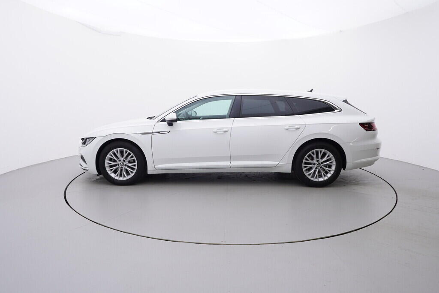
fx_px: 275
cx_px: 220
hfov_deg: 77.3
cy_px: 146
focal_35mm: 22
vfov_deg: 56.2
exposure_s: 1/80
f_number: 5
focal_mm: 15
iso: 200
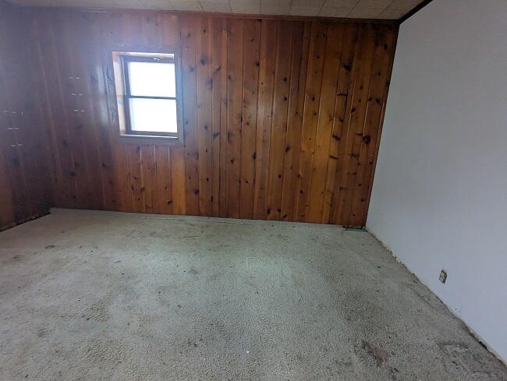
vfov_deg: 78.2
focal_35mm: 16
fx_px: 235
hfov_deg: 94.4
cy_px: 190
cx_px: 254
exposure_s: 1/121
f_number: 2.2
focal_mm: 2.35
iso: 340
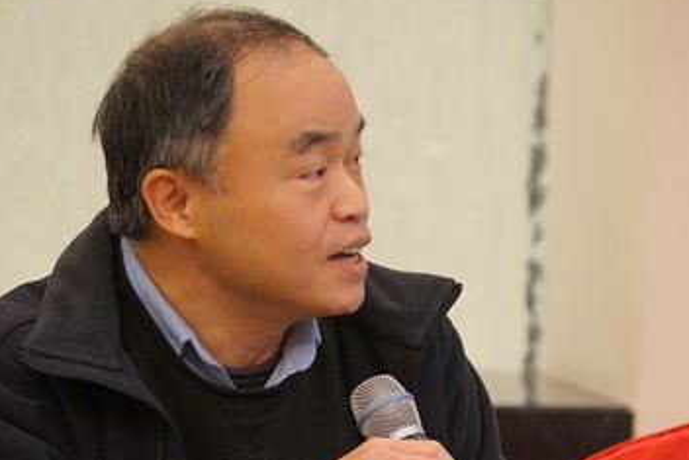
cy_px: 333
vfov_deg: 3.7
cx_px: 397
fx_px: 7141
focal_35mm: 373
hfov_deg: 5.5
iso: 6400
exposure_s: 1/60
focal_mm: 219
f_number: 6.3
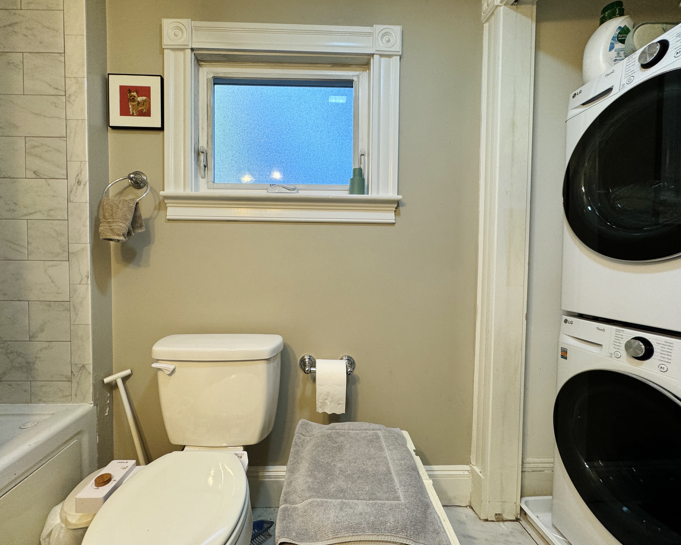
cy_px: 271
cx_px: 317
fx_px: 302
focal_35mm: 15
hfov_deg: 96.6
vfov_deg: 84.0
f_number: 2.2
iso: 160
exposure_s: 1/120
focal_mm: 2.22
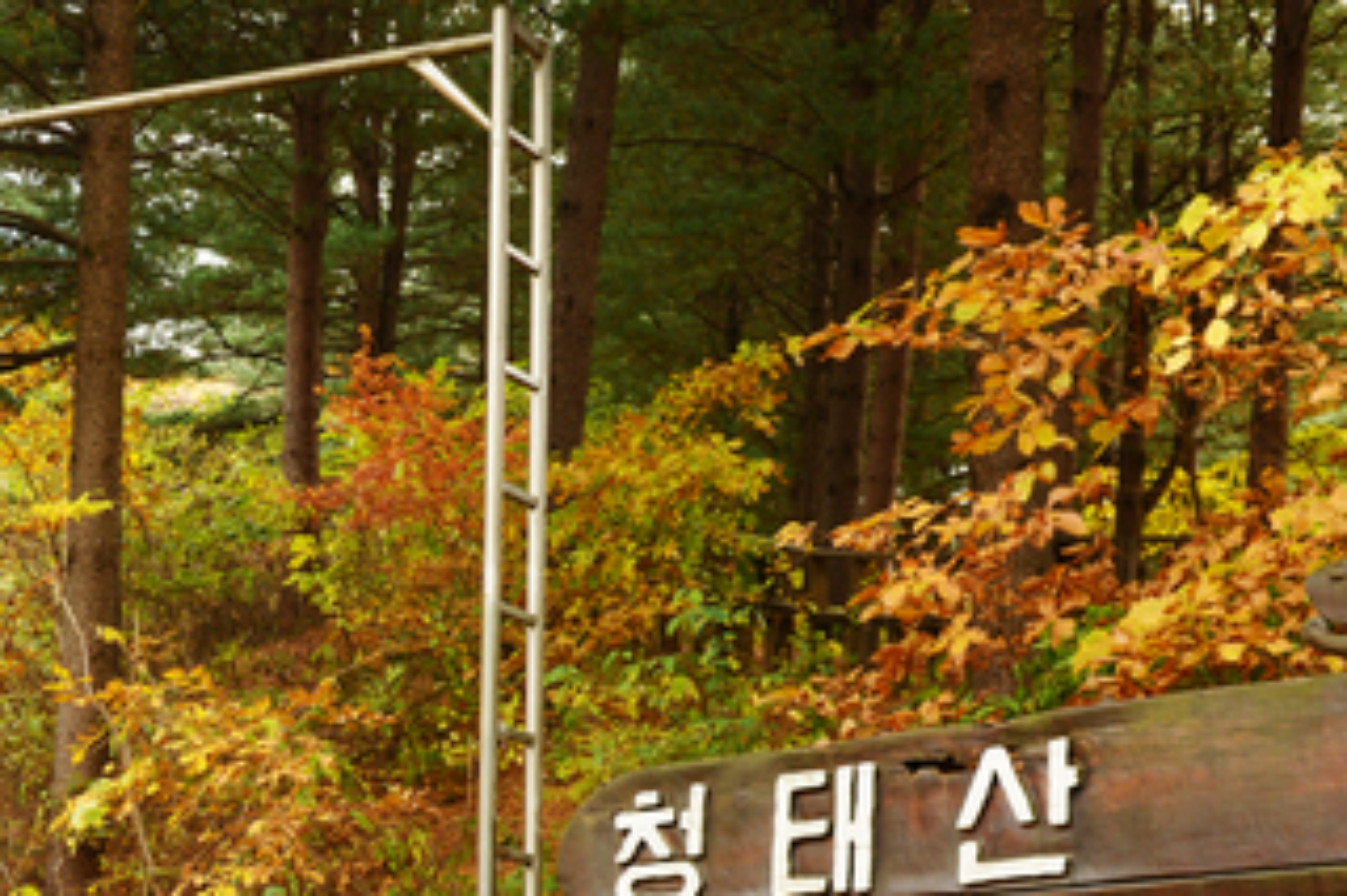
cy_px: 965
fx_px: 2618
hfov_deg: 27.8
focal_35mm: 70
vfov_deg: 18.7
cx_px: 147
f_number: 7.1
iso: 250
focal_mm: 32
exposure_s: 1/80
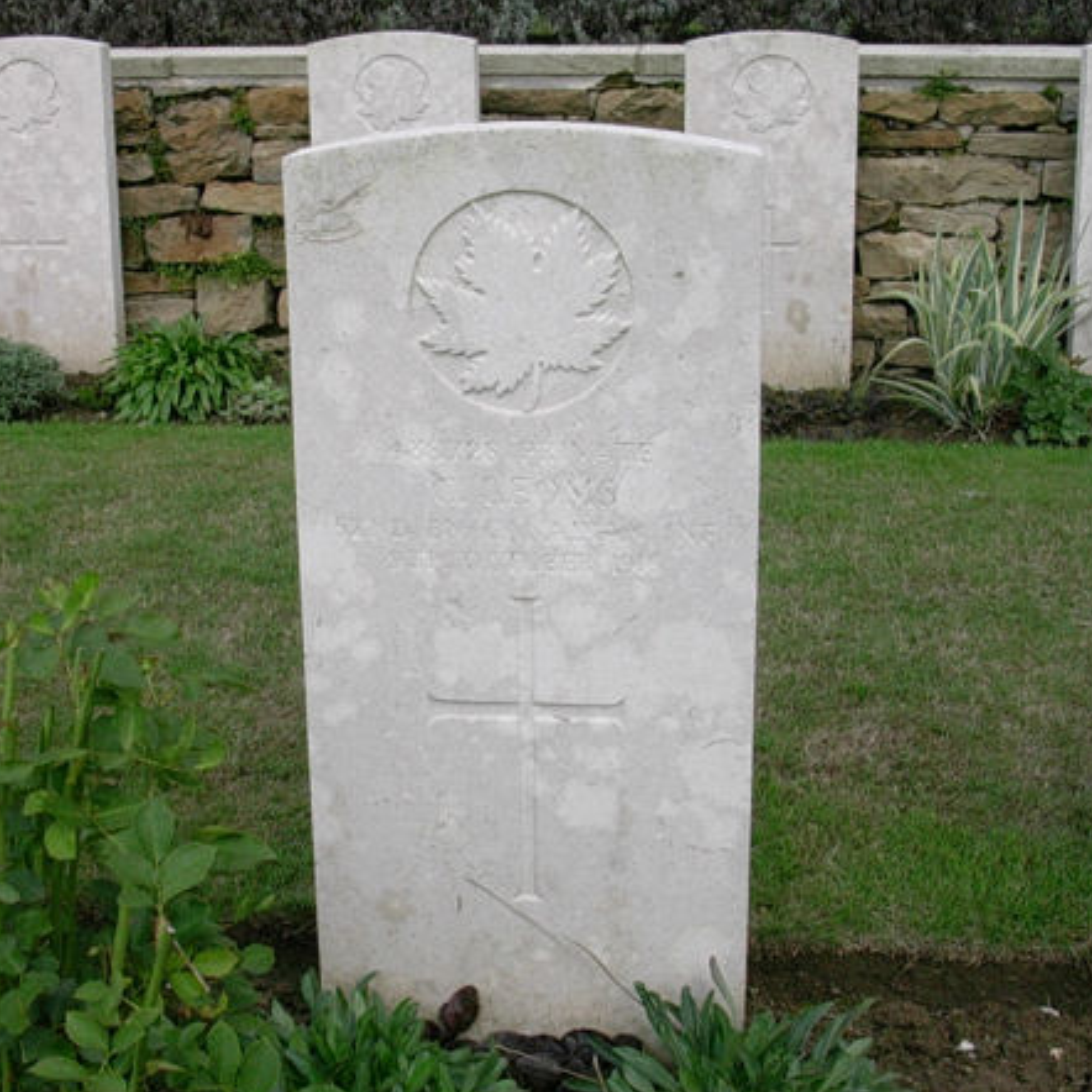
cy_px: 551
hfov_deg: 31.6
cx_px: 464
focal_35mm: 54
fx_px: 1927
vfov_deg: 31.6
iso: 70
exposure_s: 1/287
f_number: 5.8
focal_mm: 6.7
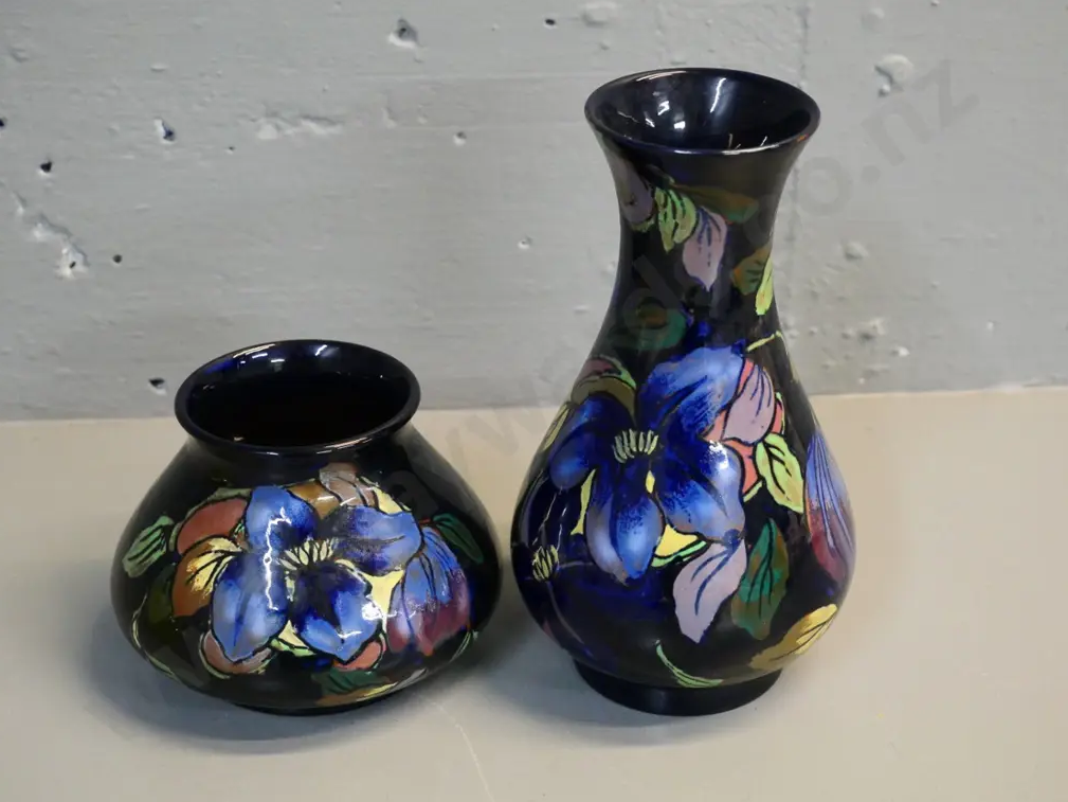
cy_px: 405
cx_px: 529
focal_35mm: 67
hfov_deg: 29.0
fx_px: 2067
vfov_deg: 21.9
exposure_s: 1/80
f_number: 5.6
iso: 3200
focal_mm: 33
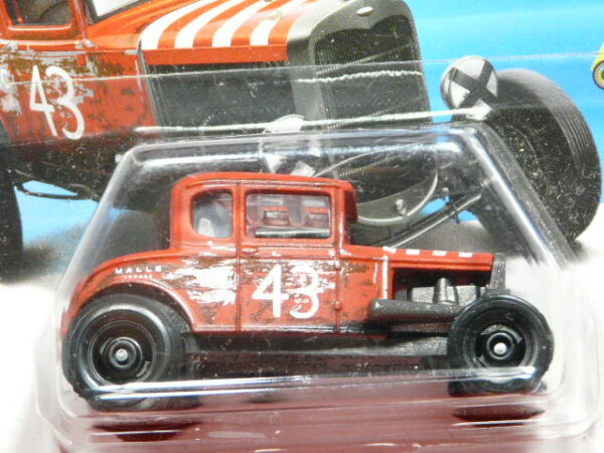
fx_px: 3036
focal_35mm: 174
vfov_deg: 8.5
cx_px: 302
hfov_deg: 11.4
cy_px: 226
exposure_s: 1/25
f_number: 3.6
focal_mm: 18
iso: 200
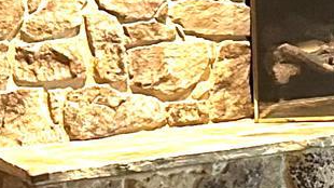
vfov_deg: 7.0
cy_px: -23
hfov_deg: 9.7
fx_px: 1531
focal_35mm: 173
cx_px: 996
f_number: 1.78
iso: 800
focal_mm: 6.86
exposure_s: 1/40
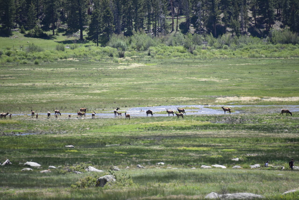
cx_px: 150
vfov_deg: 4.6
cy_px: 100
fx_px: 2492
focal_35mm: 300
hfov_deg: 6.9
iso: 280
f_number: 5.6
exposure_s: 1/640
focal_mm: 300
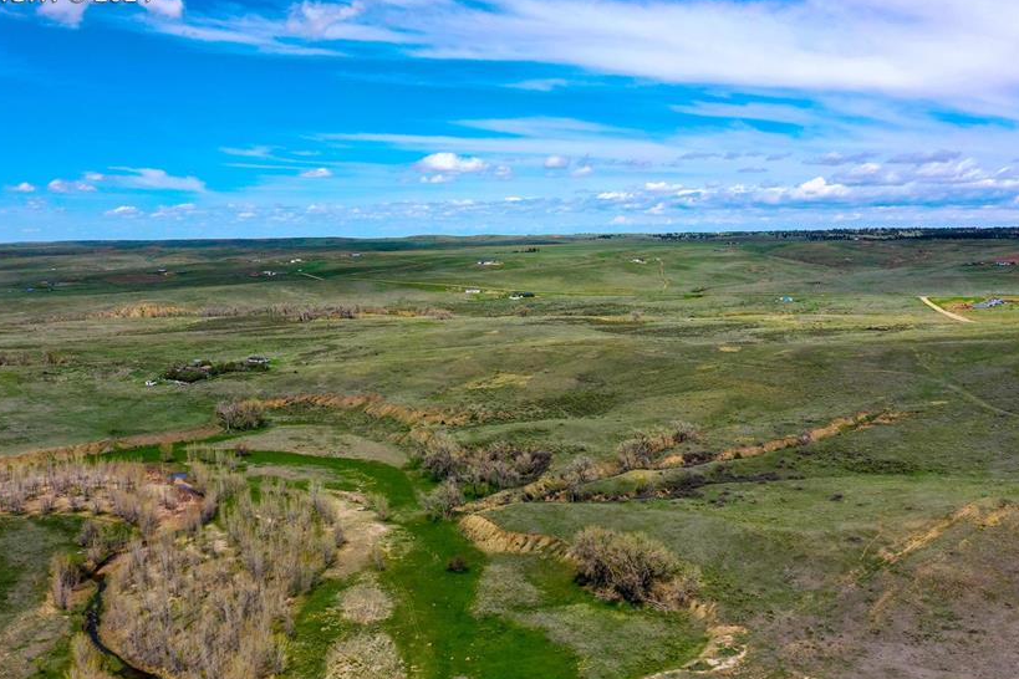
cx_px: 545
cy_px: 358
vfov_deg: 37.8
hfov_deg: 54.4
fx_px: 991
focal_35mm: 35
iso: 100
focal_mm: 10.26
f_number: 6.3
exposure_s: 1/500
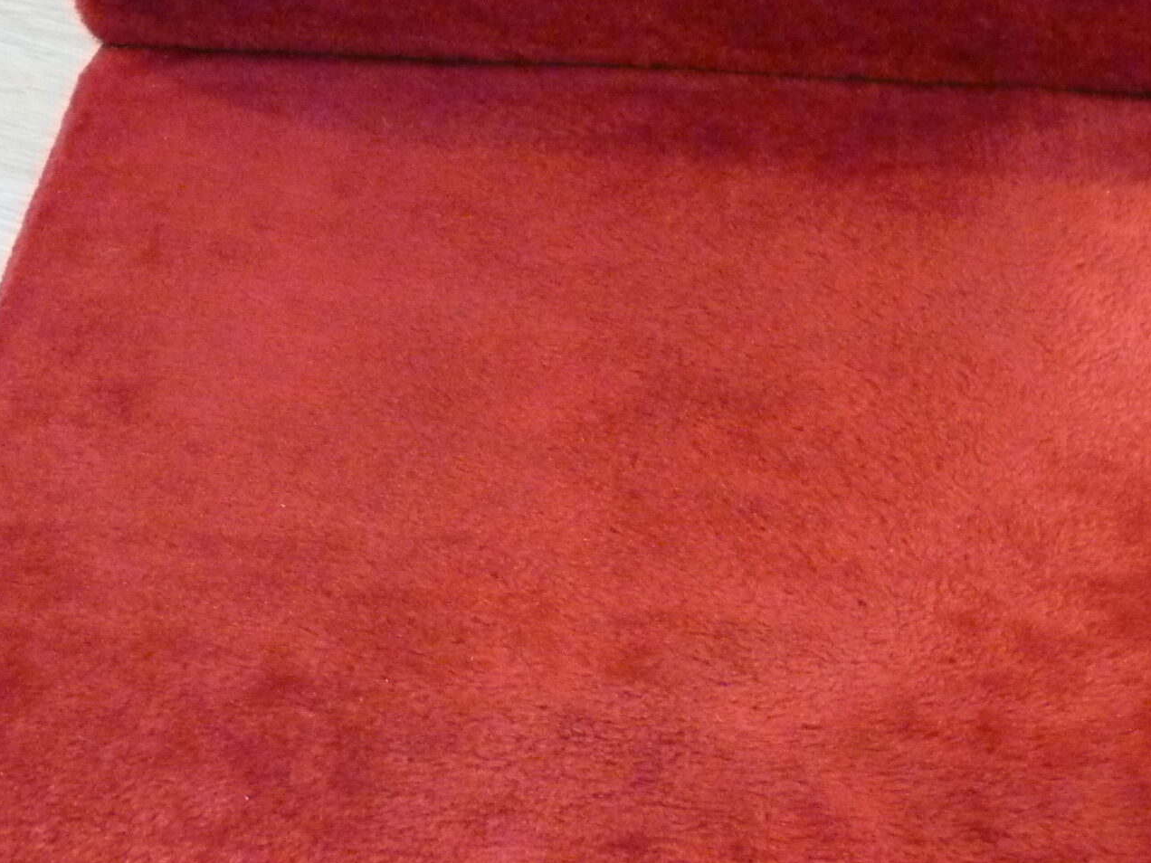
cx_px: 720
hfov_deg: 29.3
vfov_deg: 22.2
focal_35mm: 66
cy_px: 555
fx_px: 2195
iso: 800
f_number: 3
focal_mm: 7.3
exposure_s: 1/13
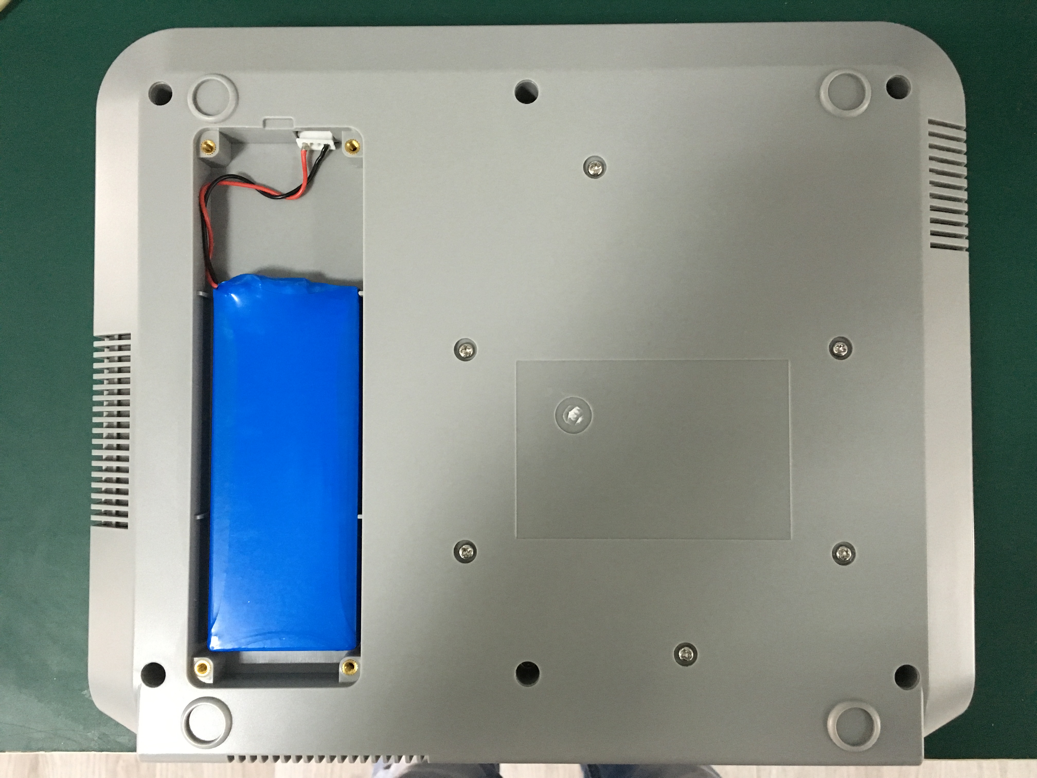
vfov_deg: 48.2
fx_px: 869
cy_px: 389
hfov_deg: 61.7
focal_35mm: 29
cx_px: 518
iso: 250
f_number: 2.2
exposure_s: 1/17
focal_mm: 4.15
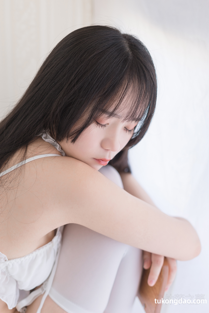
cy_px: 156
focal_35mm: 50
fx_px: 435
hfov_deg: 27.0
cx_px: 104
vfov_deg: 39.6
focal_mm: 50
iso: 160
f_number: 2.5
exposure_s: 1/80
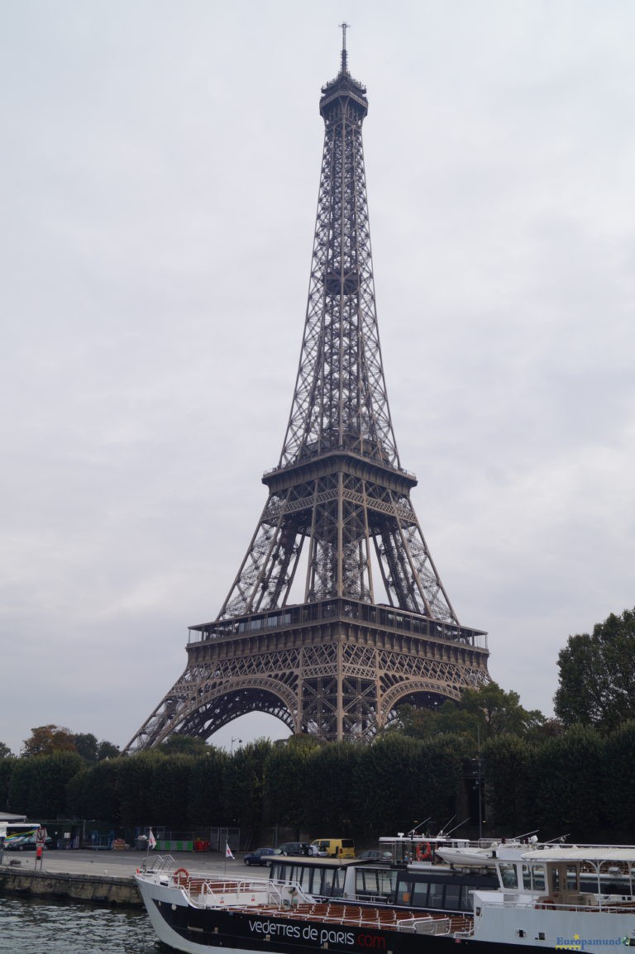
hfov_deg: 36.8
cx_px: 318
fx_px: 954
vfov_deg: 53.2
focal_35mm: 36
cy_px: 477
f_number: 10
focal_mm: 24
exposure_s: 1/160
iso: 100
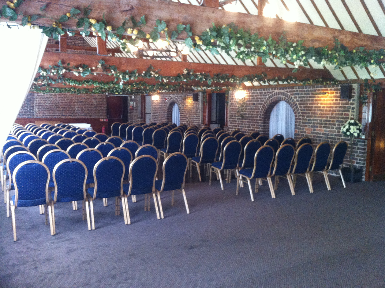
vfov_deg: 40.6
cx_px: 192
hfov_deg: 52.7
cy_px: 144
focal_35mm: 35
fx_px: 389
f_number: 2.8
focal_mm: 3.85
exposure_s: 1/17
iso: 320
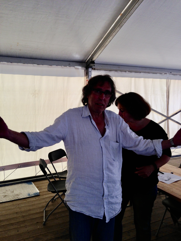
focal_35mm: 33
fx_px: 230
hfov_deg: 42.9
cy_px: 120
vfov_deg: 55.4
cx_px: 90
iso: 50
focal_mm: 4.12
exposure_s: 1/239
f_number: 2.4
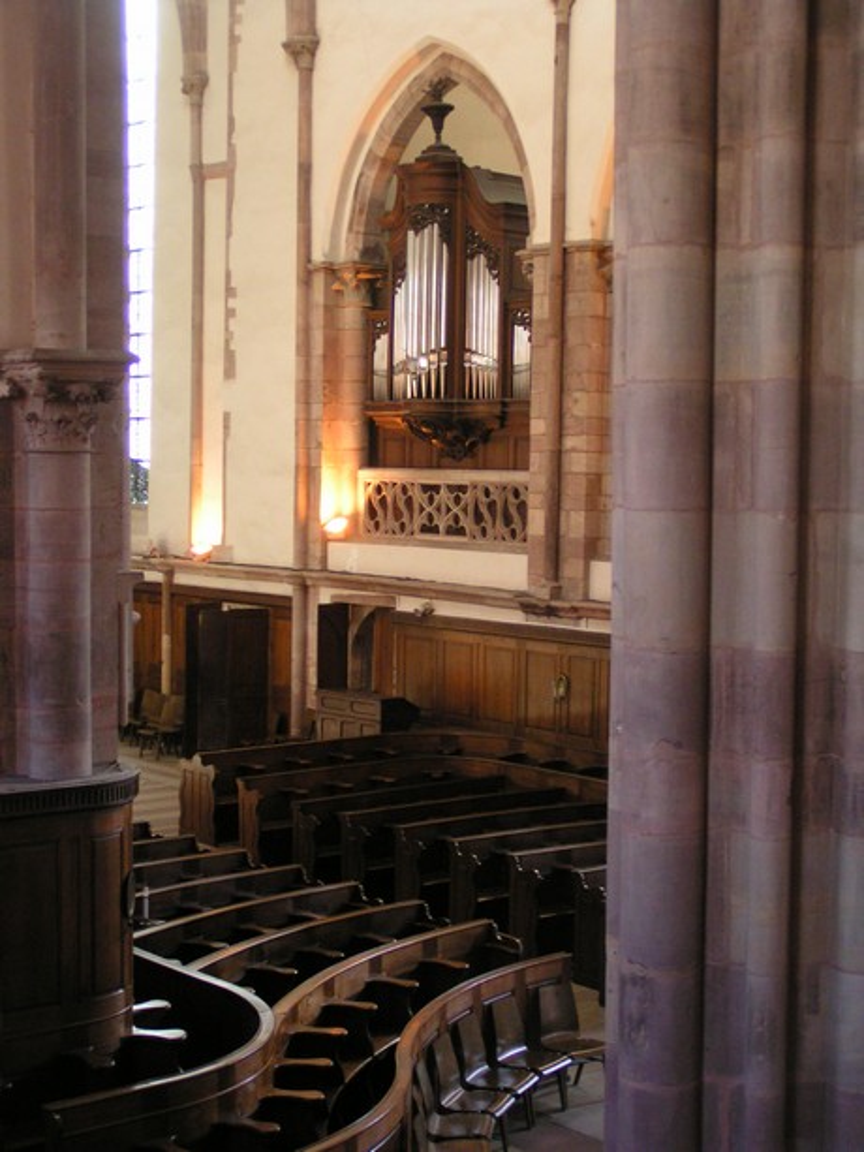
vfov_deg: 35.5
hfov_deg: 27.0
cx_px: 432
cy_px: 576
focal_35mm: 54
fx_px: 1796
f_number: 3.2
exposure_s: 1/15
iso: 200
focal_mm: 8.3
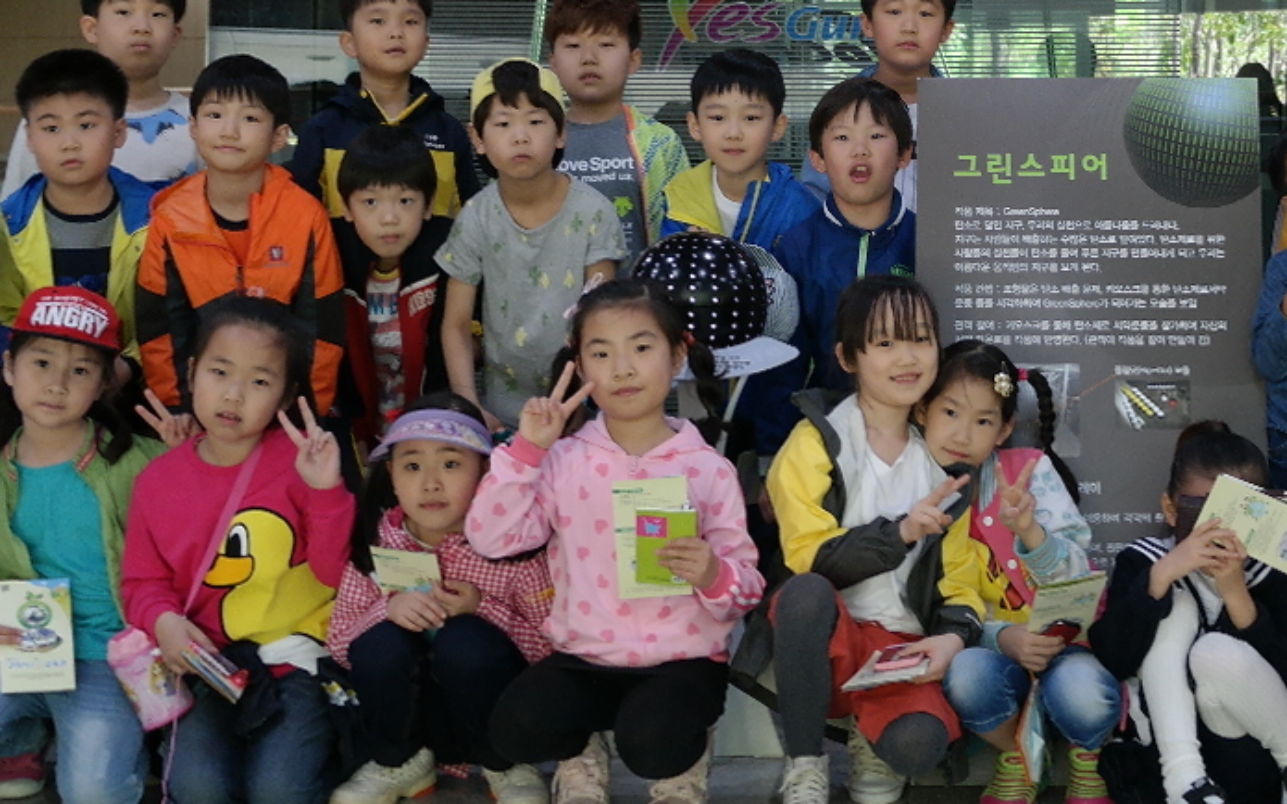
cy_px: 132
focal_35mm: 76
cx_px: 965
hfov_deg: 26.8
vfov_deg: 17.0
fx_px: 2665
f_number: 3.5
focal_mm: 20
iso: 400
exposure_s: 1/40
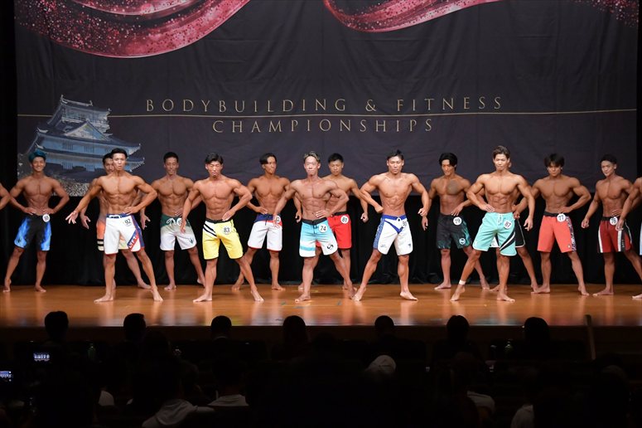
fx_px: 2086
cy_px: 214
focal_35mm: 117
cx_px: 321
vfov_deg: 11.7
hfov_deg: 17.5
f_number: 5.6
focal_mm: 78
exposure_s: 1/400
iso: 5000
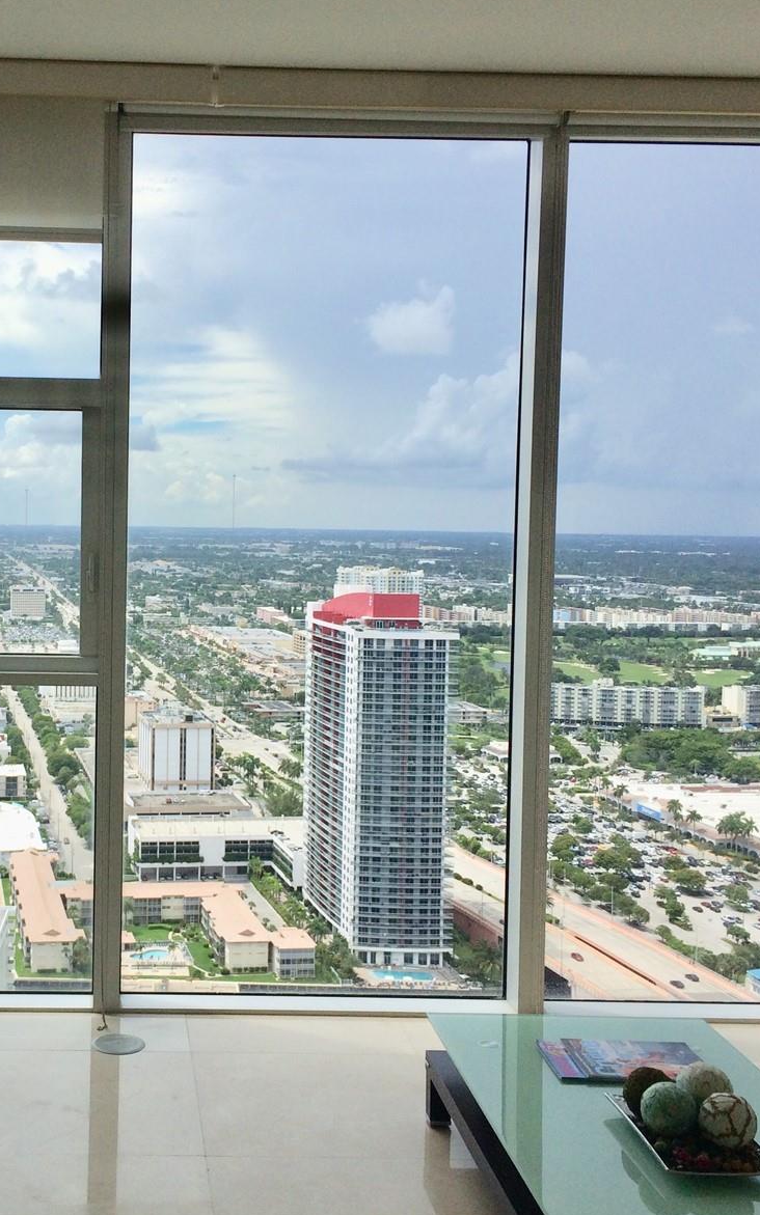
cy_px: 599
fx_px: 1392
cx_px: 150
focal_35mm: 42
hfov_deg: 29.8
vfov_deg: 47.2
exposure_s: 1/1208
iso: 32
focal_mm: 4.15
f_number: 2.2
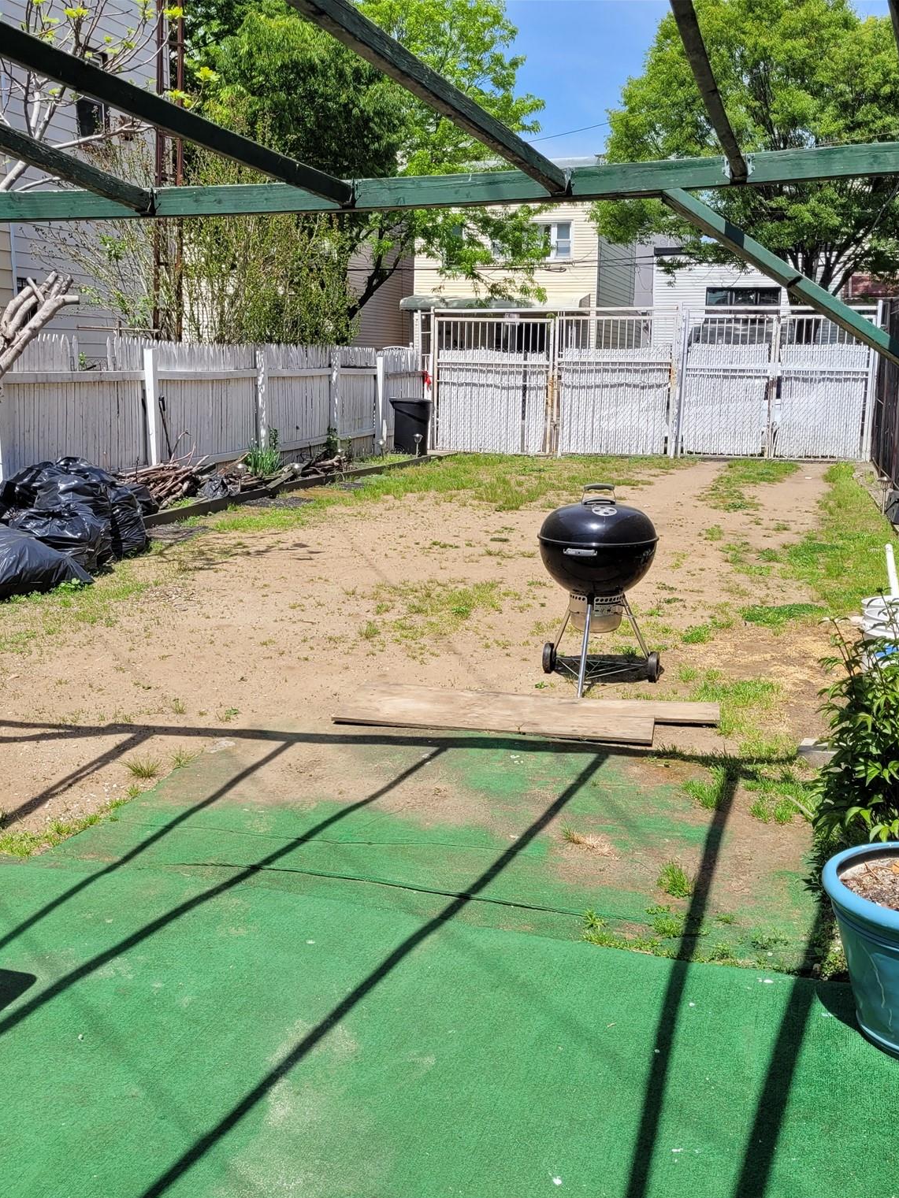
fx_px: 1212
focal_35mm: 35
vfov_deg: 52.6
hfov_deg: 40.7
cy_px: 604
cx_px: 465
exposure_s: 1/2066
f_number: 1.8
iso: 40
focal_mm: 5.4
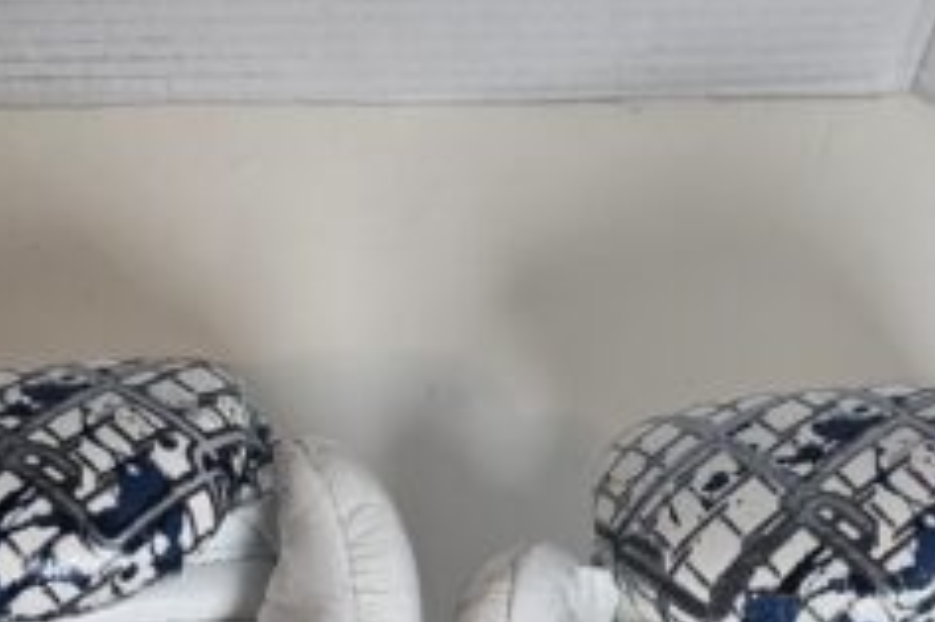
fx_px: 1401
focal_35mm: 54
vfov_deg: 23.3
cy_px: 703
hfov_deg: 36.9
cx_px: 515
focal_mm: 6.3
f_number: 1.7
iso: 125
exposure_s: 1/120
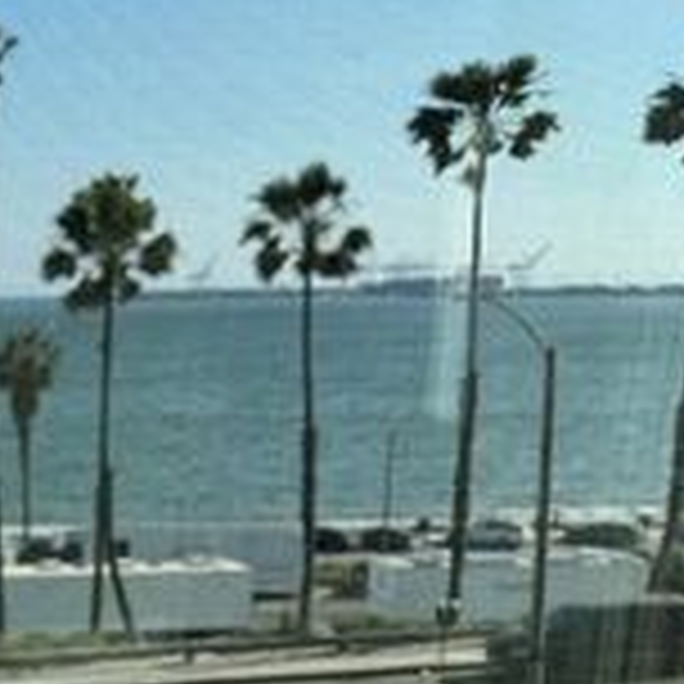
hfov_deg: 21.3
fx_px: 1565
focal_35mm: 70
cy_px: 610
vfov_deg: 24.0
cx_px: -297
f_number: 1.78
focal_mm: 6.76
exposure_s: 1/3413
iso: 80
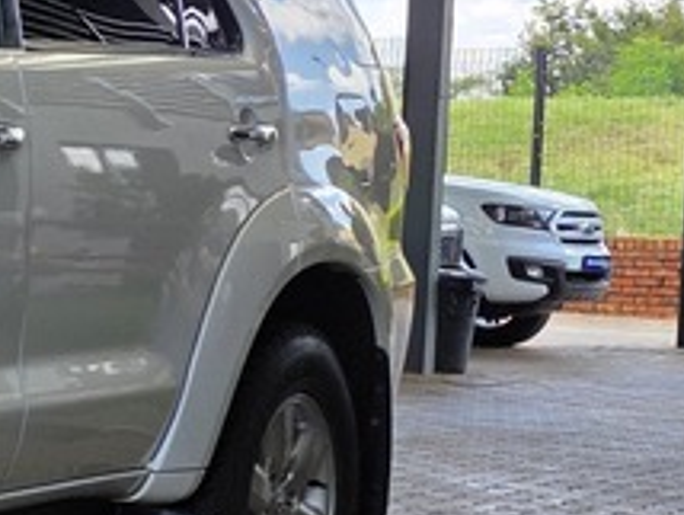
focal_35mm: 110
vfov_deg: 13.5
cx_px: -719
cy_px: 297
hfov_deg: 14.5
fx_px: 2176
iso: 40
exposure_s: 1/359
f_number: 1.7
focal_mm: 6.25
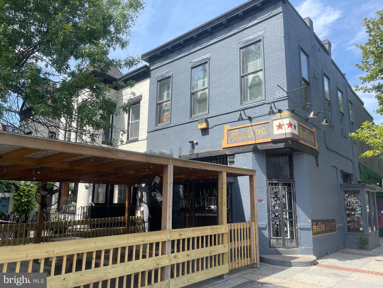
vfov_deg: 54.9
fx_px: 277
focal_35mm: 25
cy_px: 144
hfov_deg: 69.4
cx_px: 192
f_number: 1.6
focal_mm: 5.1
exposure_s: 1/1597
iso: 32
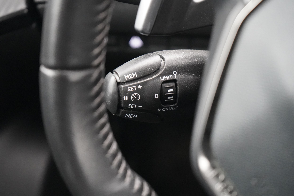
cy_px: 98
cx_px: 147
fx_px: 531
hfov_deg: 31.0
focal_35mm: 65
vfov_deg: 20.9
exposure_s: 1/15
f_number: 5.6
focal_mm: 65
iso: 12800
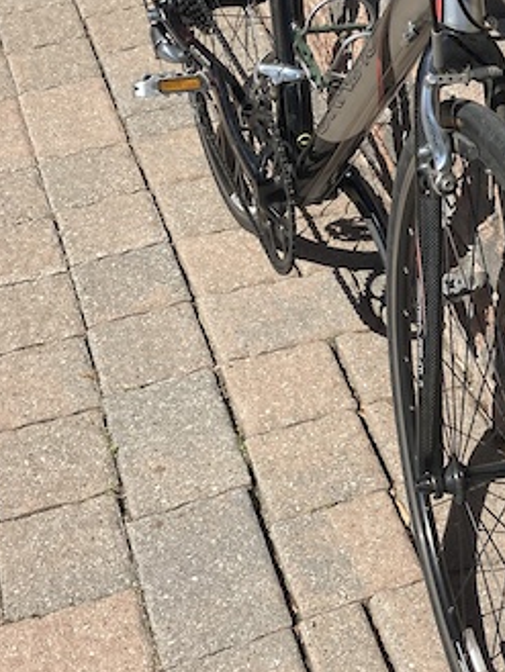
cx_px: 495
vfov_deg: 28.5
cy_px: 351
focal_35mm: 68
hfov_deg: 21.0
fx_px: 1322
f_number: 1.8
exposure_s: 1/2024
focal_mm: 3.99
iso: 20
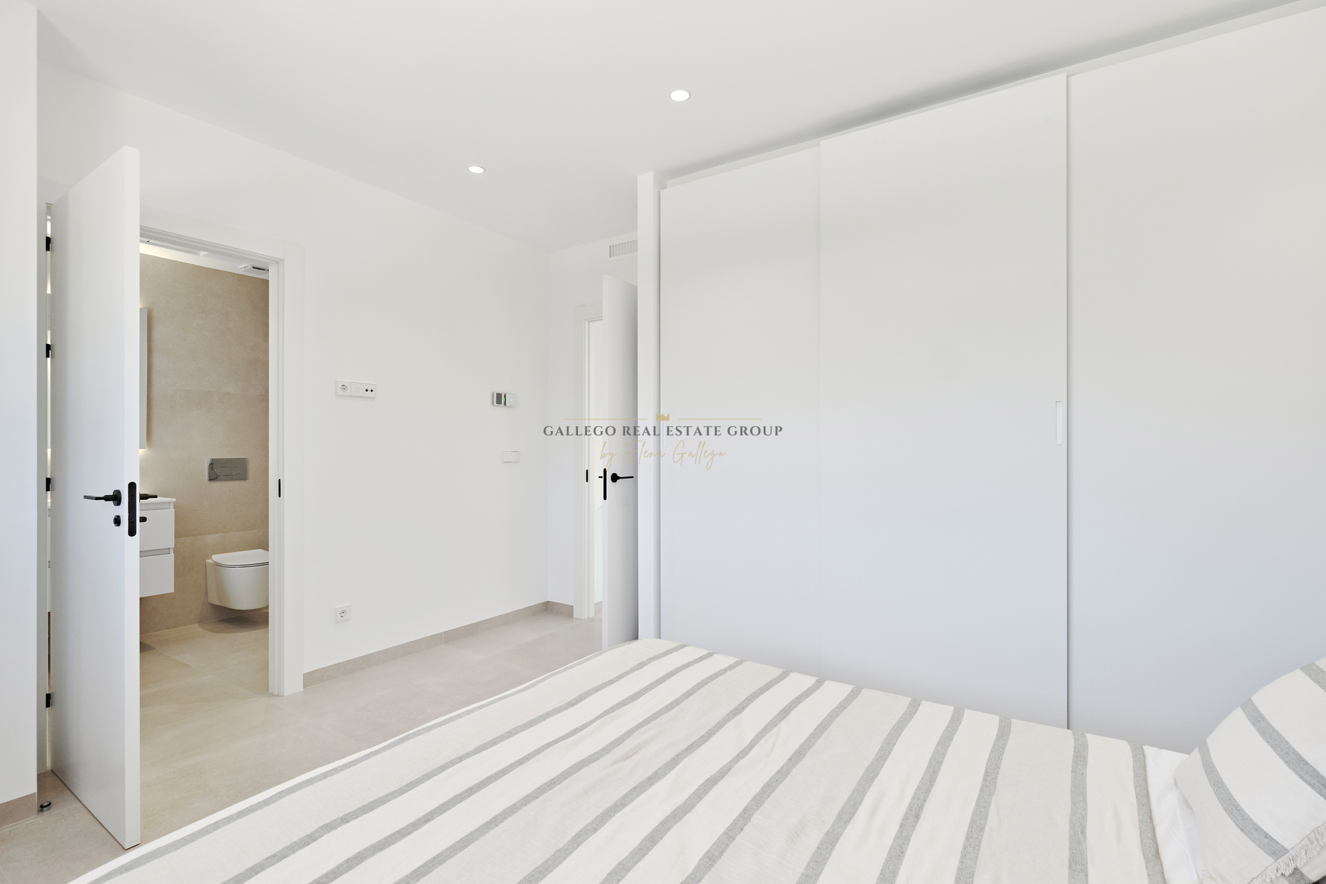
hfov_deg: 96.7
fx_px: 589
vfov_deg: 73.7
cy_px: 442
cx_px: 663
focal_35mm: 16
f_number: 5.6
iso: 500
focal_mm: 10.5
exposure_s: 1/90
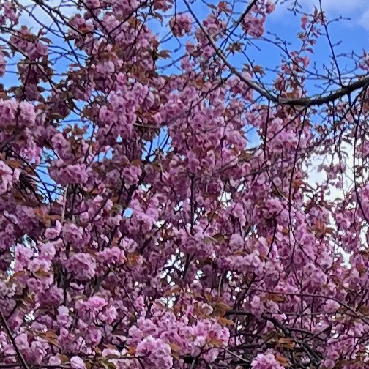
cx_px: 391
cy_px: 917
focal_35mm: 184
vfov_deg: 8.6
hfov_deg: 9.4
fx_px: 2219
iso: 50
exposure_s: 1/2045
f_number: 1.5
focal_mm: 5.7
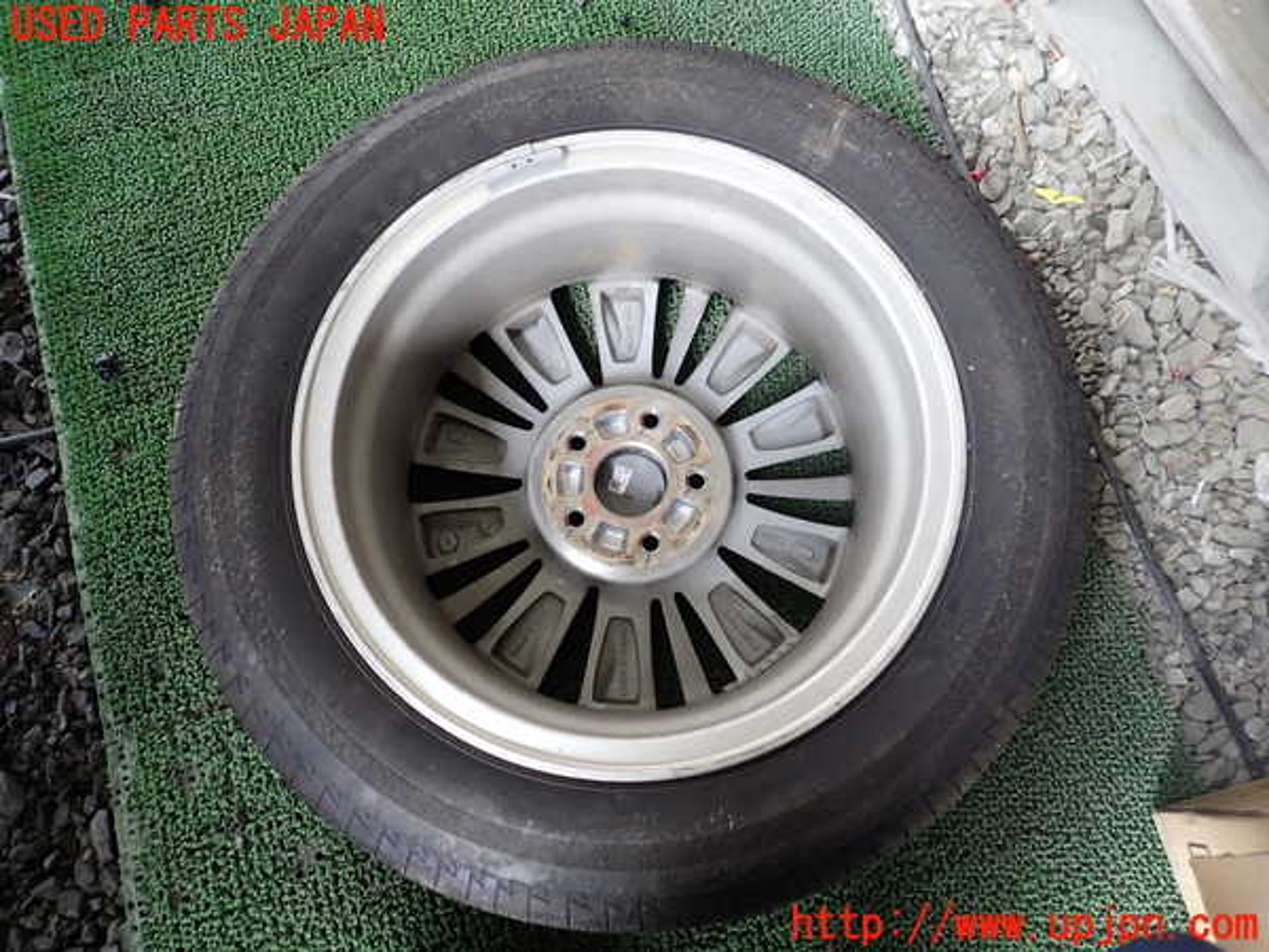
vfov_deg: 54.9
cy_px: 476
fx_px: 916
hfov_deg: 69.4
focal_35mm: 25
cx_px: 634
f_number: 2
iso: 200
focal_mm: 4.5
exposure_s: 1/30
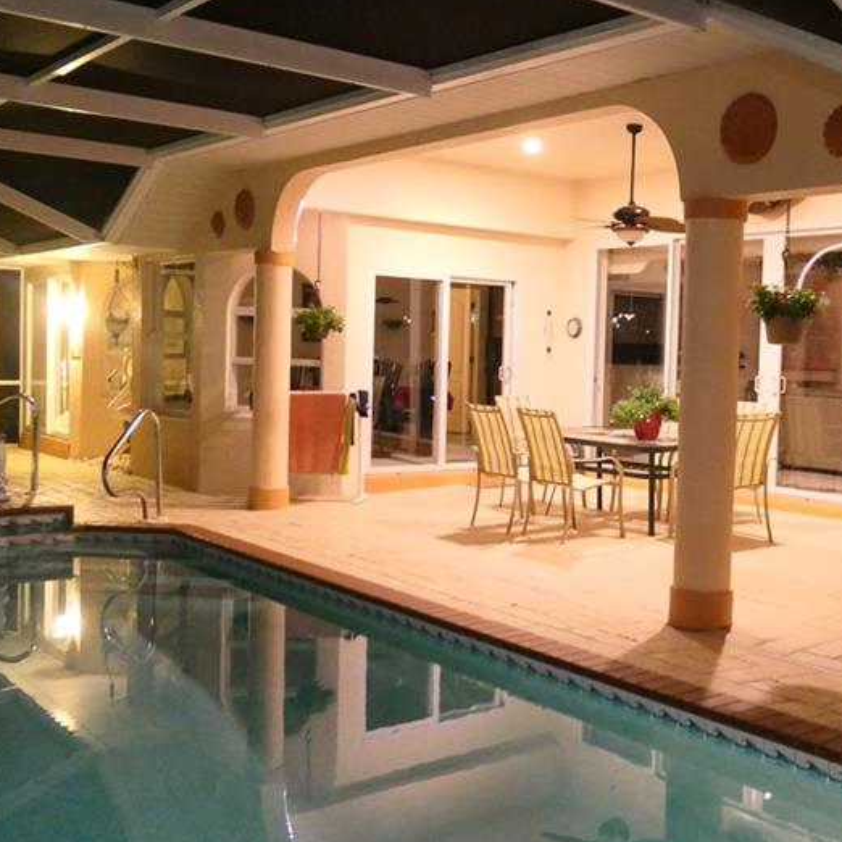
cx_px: 582
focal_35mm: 40
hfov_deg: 41.2
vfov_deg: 41.9
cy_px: 403
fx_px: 1101
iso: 2500
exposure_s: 1/60
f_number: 1.4
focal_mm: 8.8
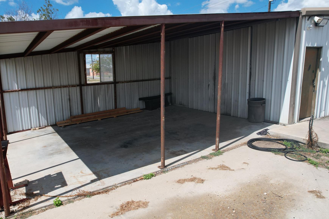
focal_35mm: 26
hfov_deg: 69.1
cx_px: 142
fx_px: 238
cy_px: 117
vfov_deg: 49.5
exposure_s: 1/3000
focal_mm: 8.38
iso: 130
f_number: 2.8
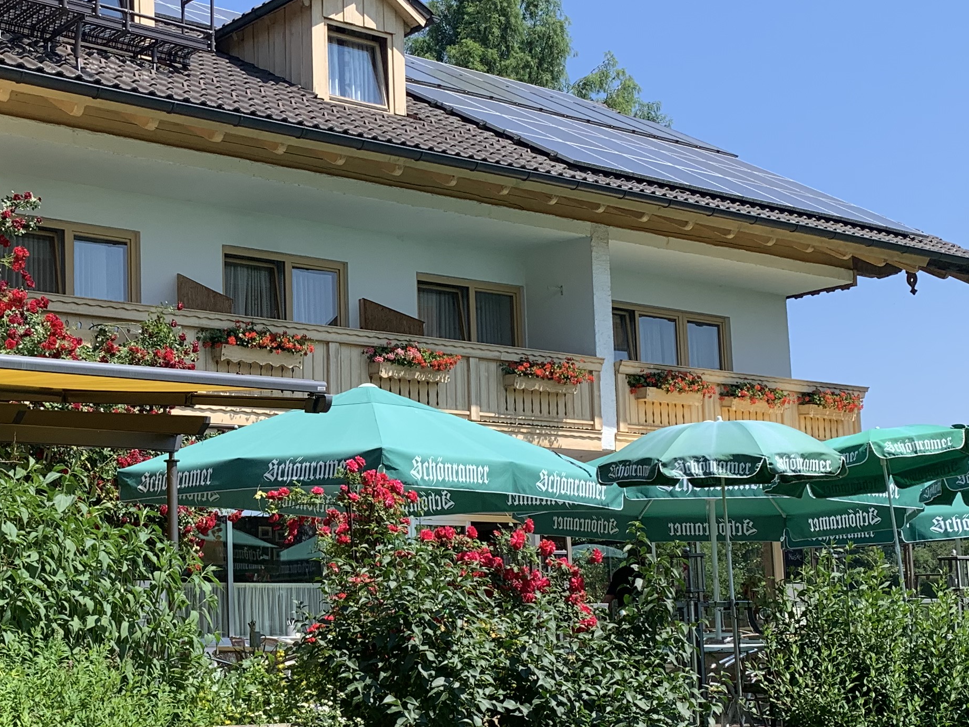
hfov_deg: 32.9
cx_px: 205
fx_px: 1595
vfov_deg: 25.6
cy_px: 431
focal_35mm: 57
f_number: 1.8
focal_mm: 4.25
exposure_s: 1/1536
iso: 25
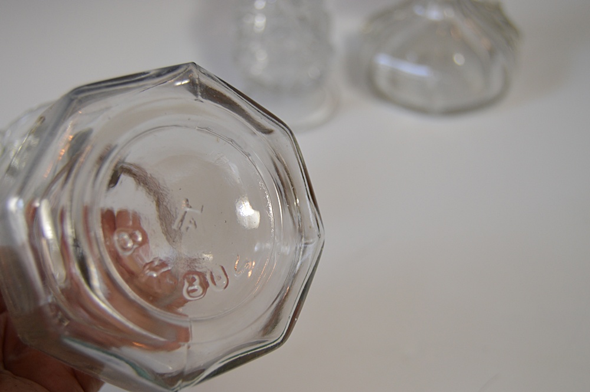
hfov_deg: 41.1
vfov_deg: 28.0
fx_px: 786
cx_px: 295
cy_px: 196
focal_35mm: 48
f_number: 5
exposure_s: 1/100
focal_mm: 32
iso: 400
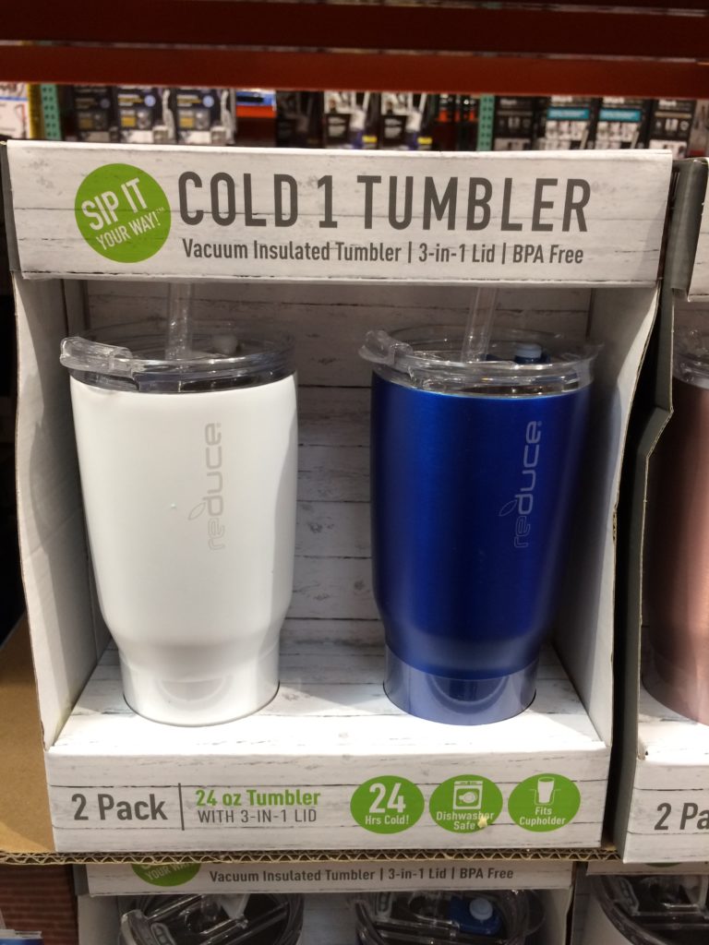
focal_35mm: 29
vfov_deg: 61.7
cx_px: 354
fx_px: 792
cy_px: 472
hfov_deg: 48.2
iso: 125
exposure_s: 1/33
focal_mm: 4.15
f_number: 2.2
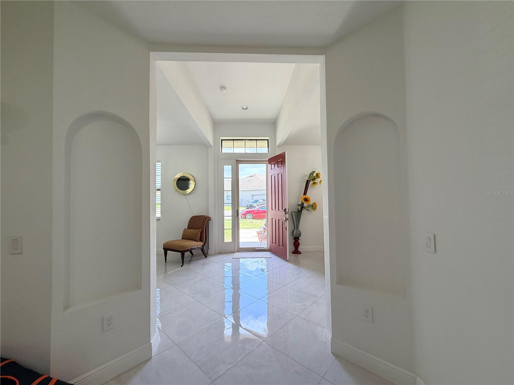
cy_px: 192
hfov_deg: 102.1
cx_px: 257
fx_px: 208
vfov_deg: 85.7
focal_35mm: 14
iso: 80
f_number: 2.2
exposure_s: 1/120
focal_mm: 2.22
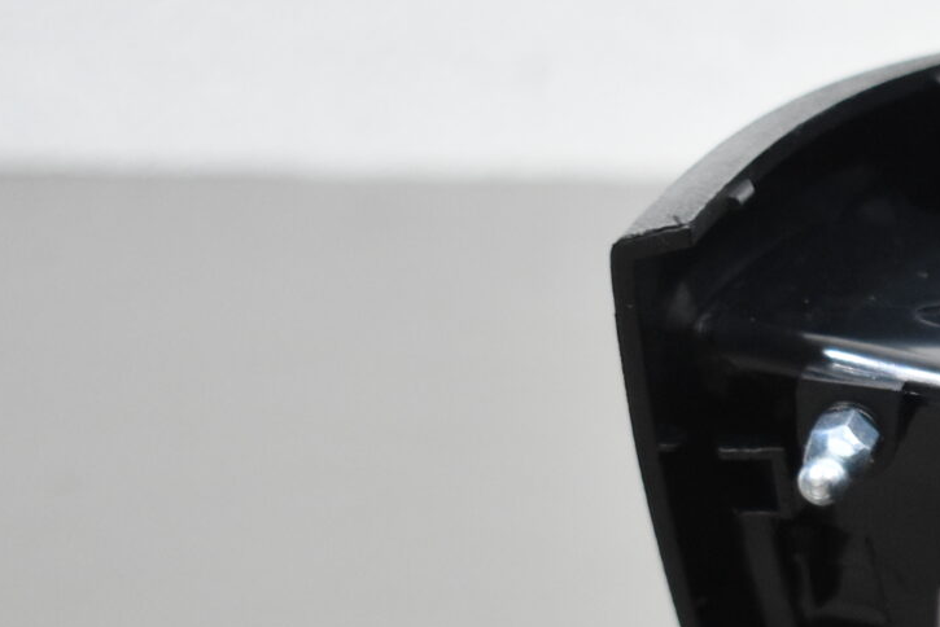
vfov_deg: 7.6
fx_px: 4702
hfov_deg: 10.9
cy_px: 669
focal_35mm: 180
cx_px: 1527
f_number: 4.5
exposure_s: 1/125
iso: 1400
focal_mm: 34
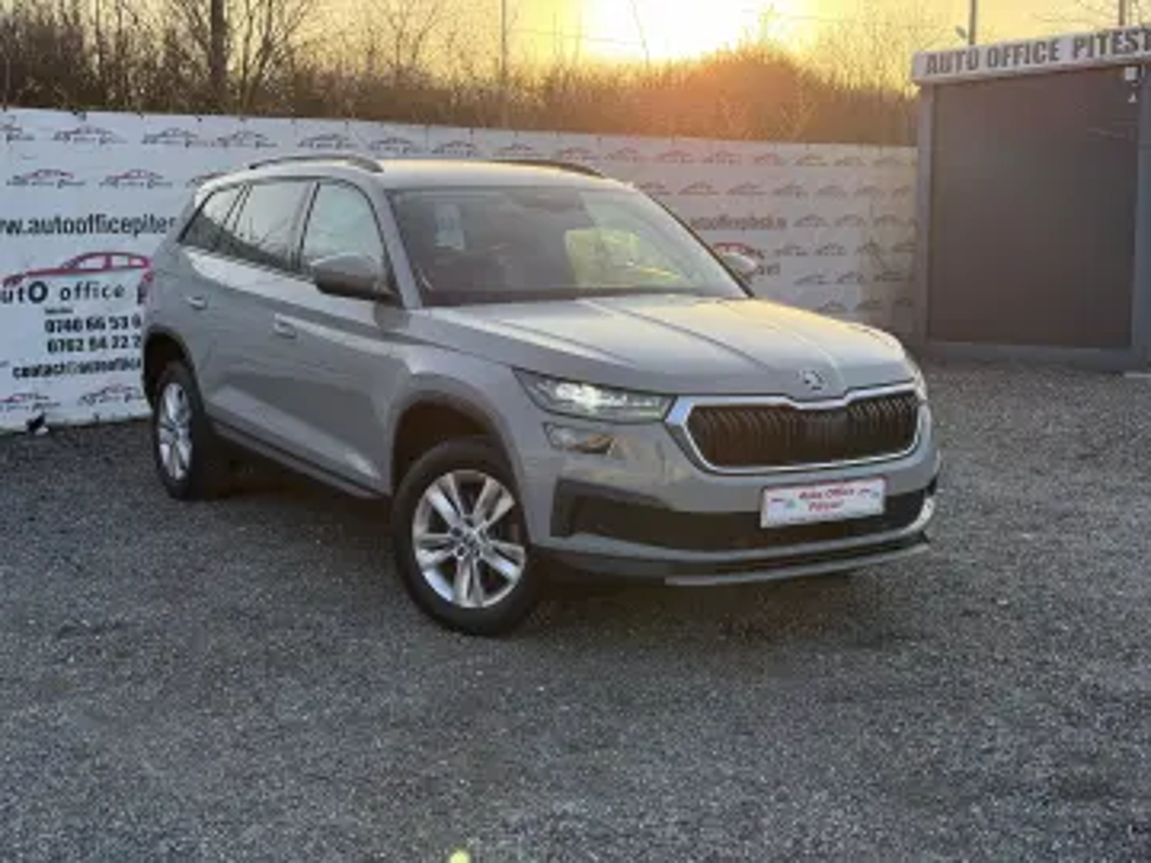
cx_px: 576
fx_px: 1596
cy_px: 432
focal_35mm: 48
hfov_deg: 39.7
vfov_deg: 30.3
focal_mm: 6.76
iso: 80
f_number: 1.78
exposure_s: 1/928
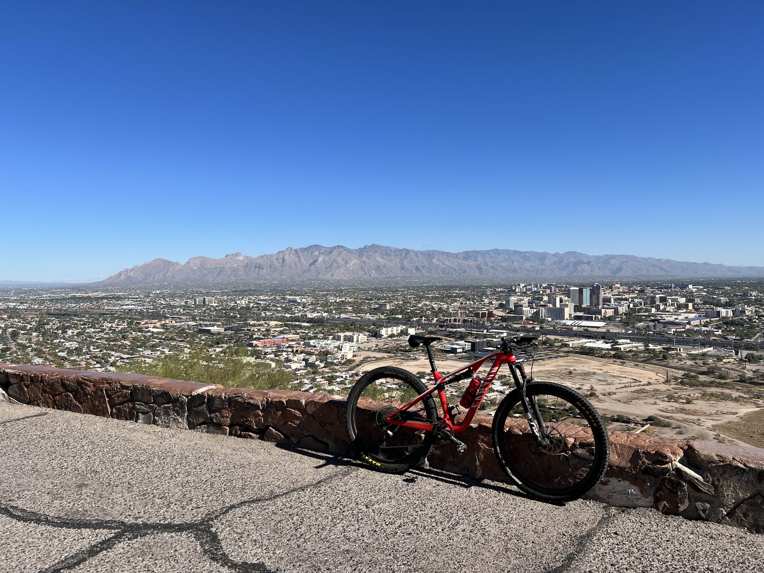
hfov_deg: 67.3
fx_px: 574
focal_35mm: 26
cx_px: 382
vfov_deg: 53.1
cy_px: 286
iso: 50
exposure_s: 1/5587
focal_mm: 5.7
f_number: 1.5
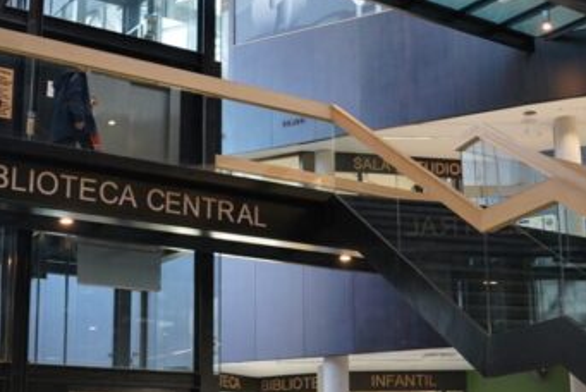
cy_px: 237
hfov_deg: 31.8
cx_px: 328
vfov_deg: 21.6
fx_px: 1026
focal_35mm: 63
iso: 1600
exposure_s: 1/160
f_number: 4
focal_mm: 28
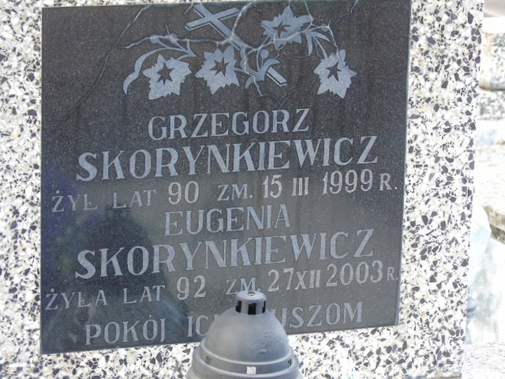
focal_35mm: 162
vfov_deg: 9.2
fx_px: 2363
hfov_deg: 12.2
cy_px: 190
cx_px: 252
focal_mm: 29
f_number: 4.9
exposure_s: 1/60
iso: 500
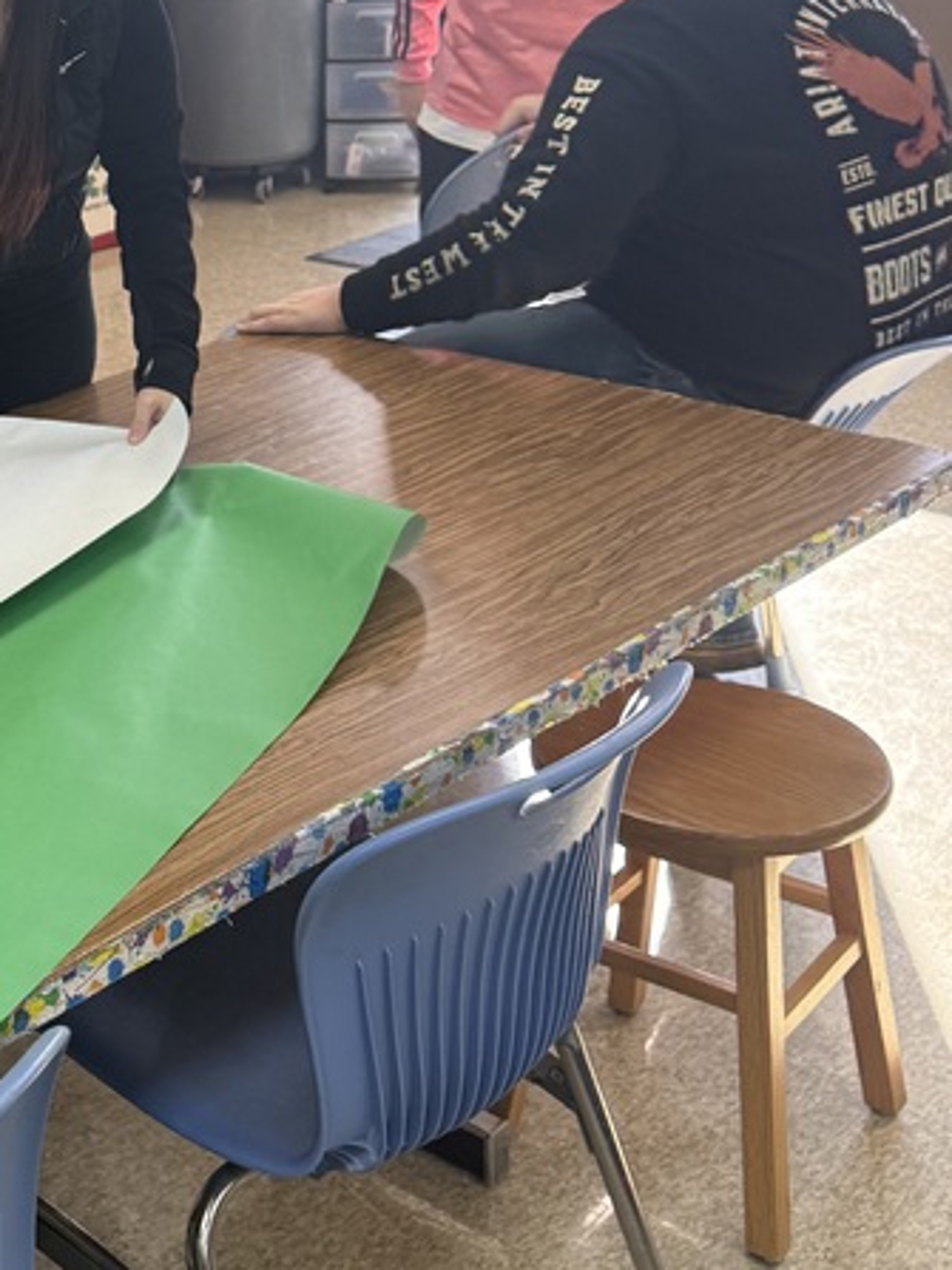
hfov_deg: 24.5
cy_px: 372
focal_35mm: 55
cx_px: -136
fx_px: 2018
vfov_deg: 34.4
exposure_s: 1/129
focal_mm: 6.76
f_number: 1.78
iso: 125
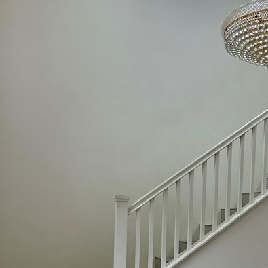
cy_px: 221
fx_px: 482
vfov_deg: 30.2
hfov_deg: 30.8
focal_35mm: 55
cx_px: 180
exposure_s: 1/166
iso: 80
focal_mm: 6.86
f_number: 1.78
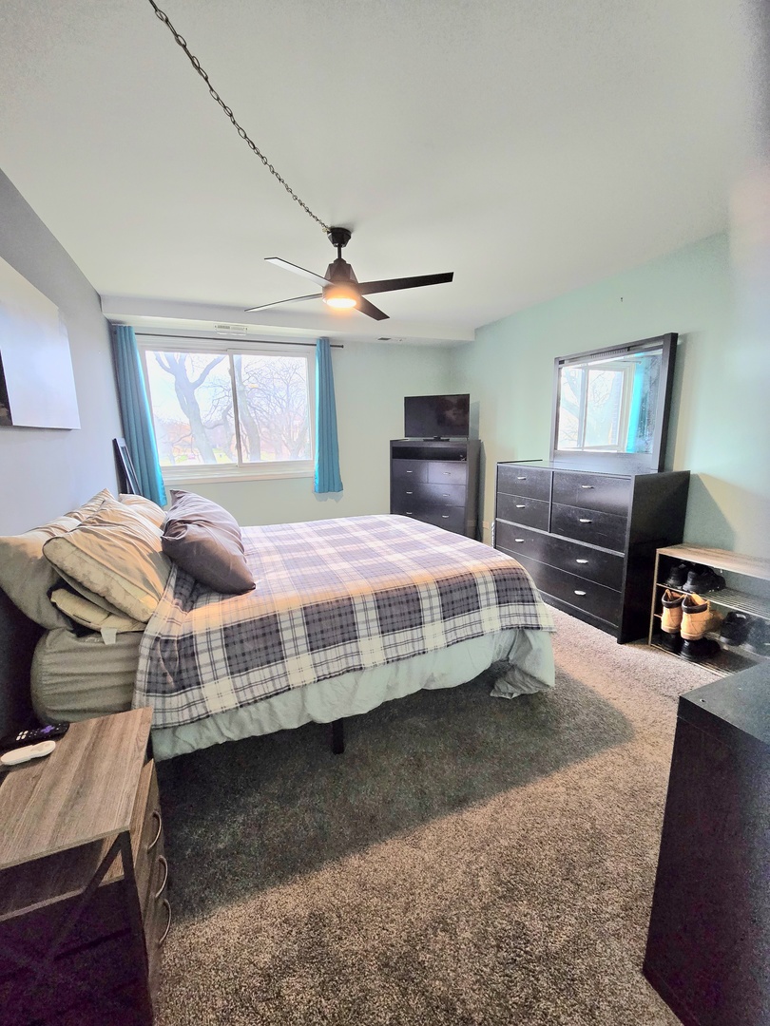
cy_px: 513
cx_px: 385
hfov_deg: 89.9
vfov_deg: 106.2
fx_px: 386
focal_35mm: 13
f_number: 2.2
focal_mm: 2.2
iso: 320
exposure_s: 1/60.2
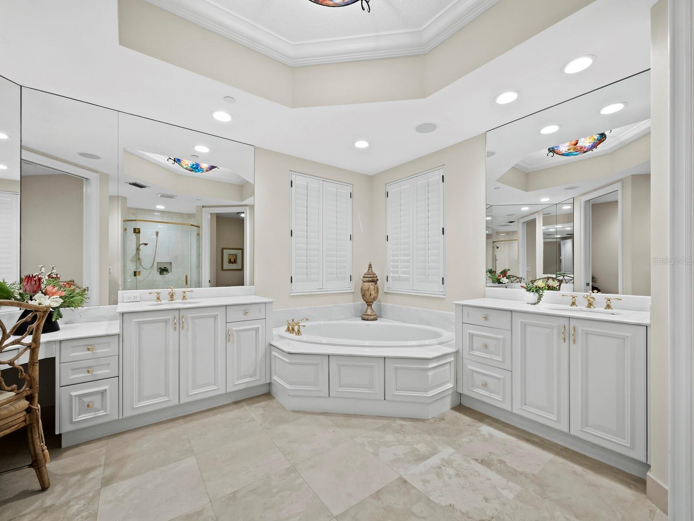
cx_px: 347
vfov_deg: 85.7
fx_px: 281
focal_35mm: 14
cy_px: 260
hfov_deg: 102.0
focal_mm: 7
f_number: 11
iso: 400
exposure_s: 1/6
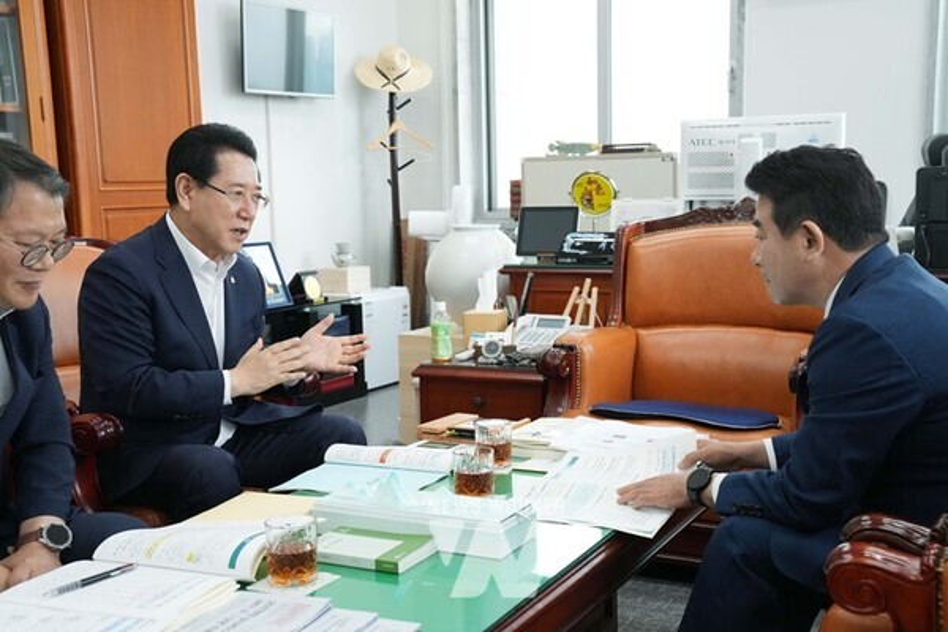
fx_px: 1185
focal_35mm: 45
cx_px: 474
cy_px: 316
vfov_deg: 29.9
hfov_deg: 43.6
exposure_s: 1/200
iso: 3200
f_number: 6.3
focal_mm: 45
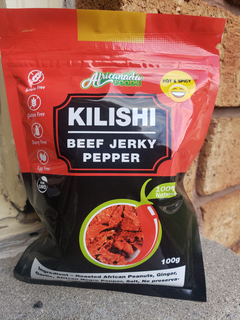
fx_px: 240
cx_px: 120
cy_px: 160
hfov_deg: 53.1
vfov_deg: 67.3
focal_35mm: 26
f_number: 2.4
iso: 100
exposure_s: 1/100
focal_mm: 4.3
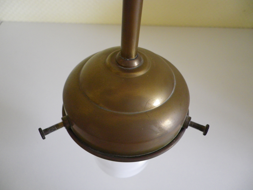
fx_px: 205
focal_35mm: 28
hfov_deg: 63.4
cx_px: 126
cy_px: 95
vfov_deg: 49.7
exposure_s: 1/60
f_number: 2.6
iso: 320
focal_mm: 4.9
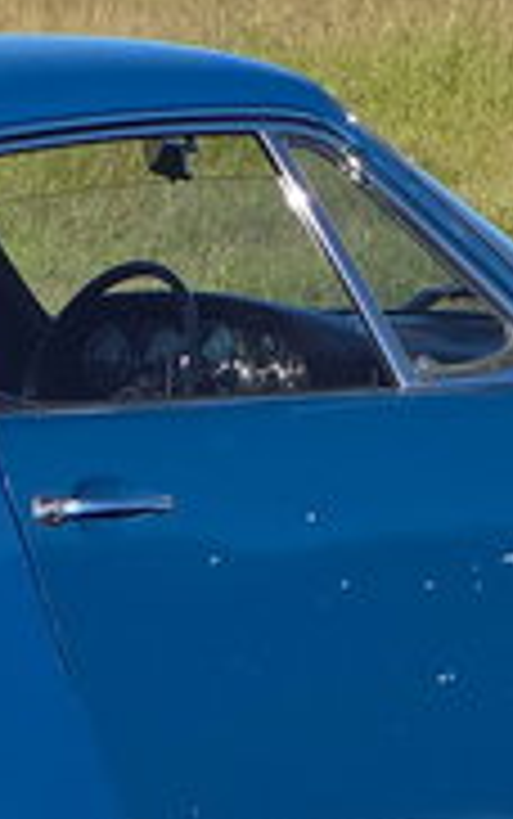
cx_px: -54
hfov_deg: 2.6
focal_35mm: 515
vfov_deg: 4.1
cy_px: 207
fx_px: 11502
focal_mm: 18.6
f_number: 3.4
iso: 64
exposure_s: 1/1517
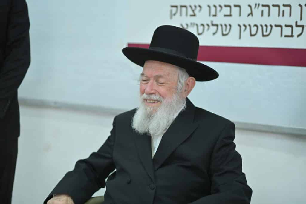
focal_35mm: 85
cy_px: 102
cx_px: 153
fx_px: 723
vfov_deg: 16.1
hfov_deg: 23.9
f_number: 1.8
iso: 500
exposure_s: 1/200
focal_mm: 85
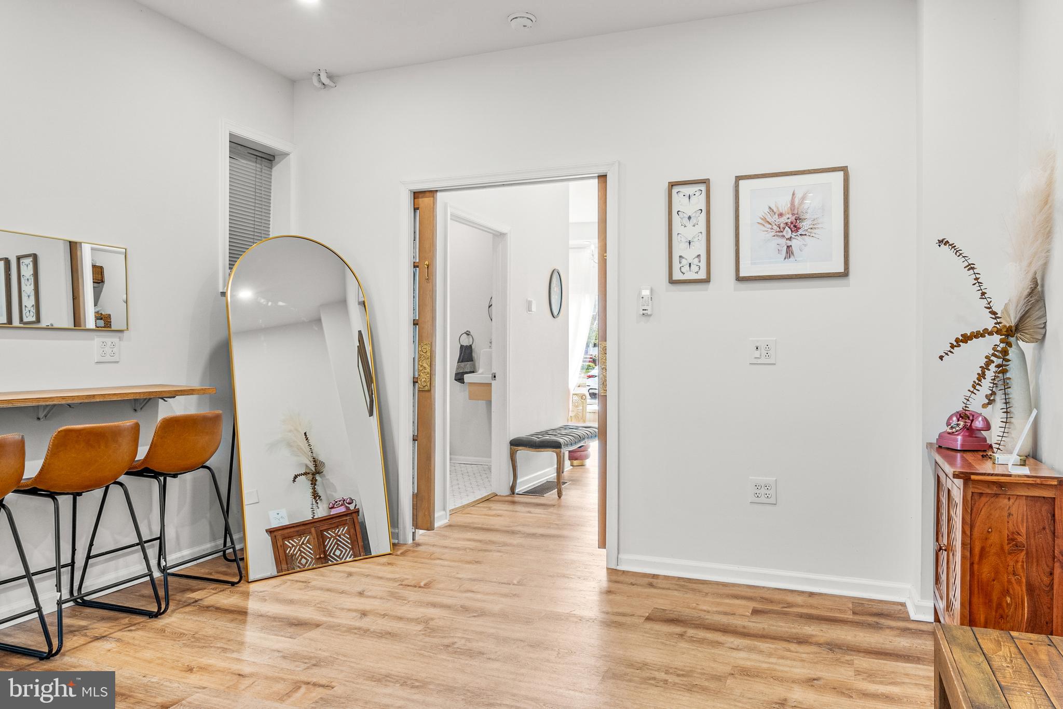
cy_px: 354
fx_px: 709
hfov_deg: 73.7
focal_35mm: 24
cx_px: 532
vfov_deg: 53.1
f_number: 9
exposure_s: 1/2.5
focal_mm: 16
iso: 250
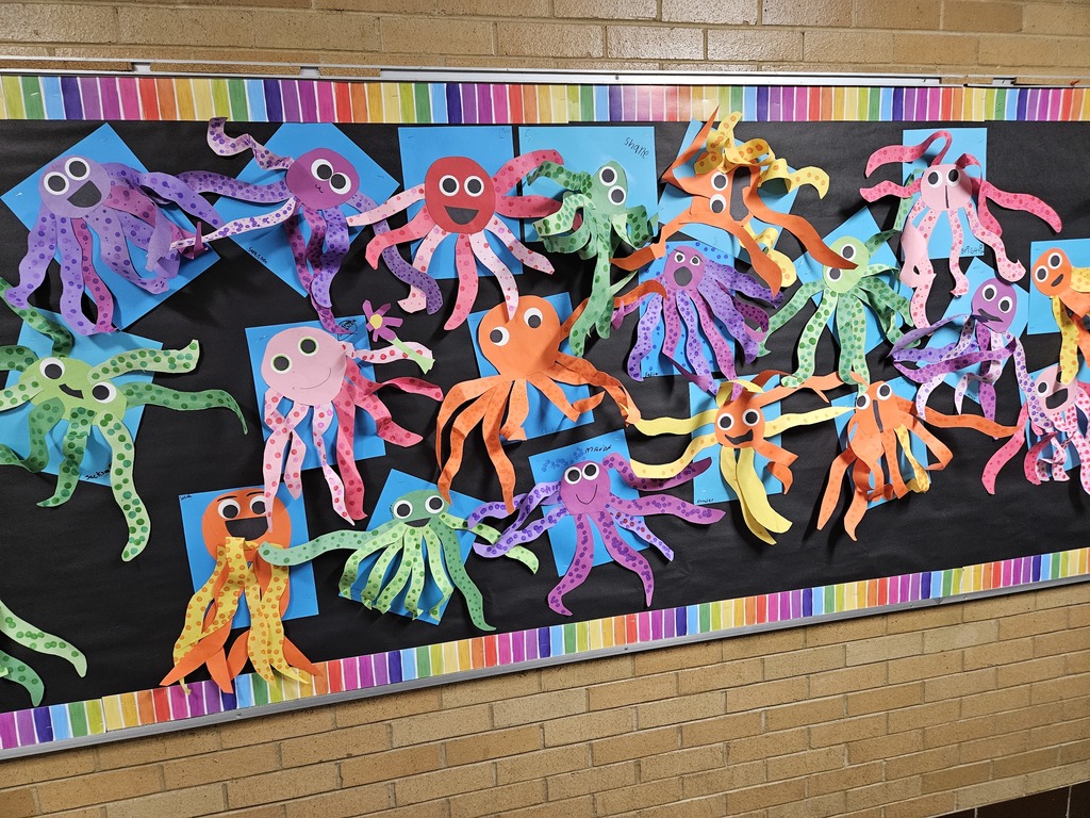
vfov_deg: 58.9
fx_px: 724
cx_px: 545
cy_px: 409
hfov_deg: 73.9
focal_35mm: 23
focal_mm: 5.4
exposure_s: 1/60
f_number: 1.8
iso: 640
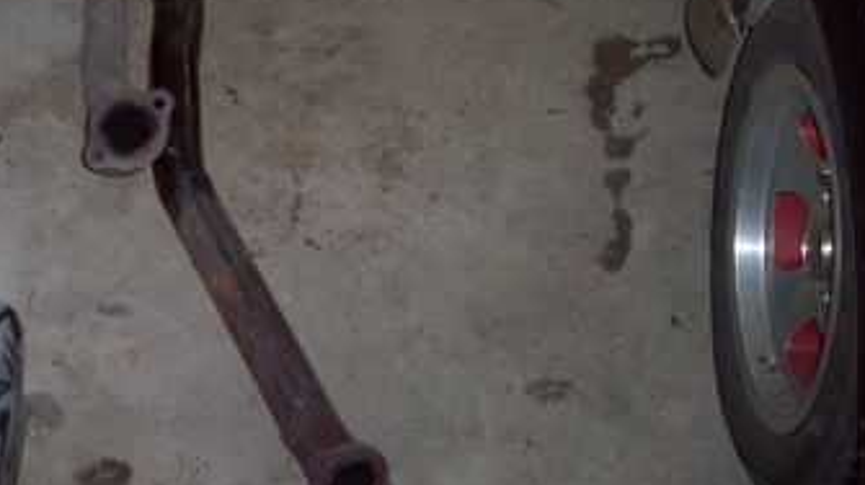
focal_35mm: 77
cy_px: 3
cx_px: 196
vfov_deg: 15.4
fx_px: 1765
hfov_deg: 27.1
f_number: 2.8
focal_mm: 6.2
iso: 80
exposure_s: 1/64
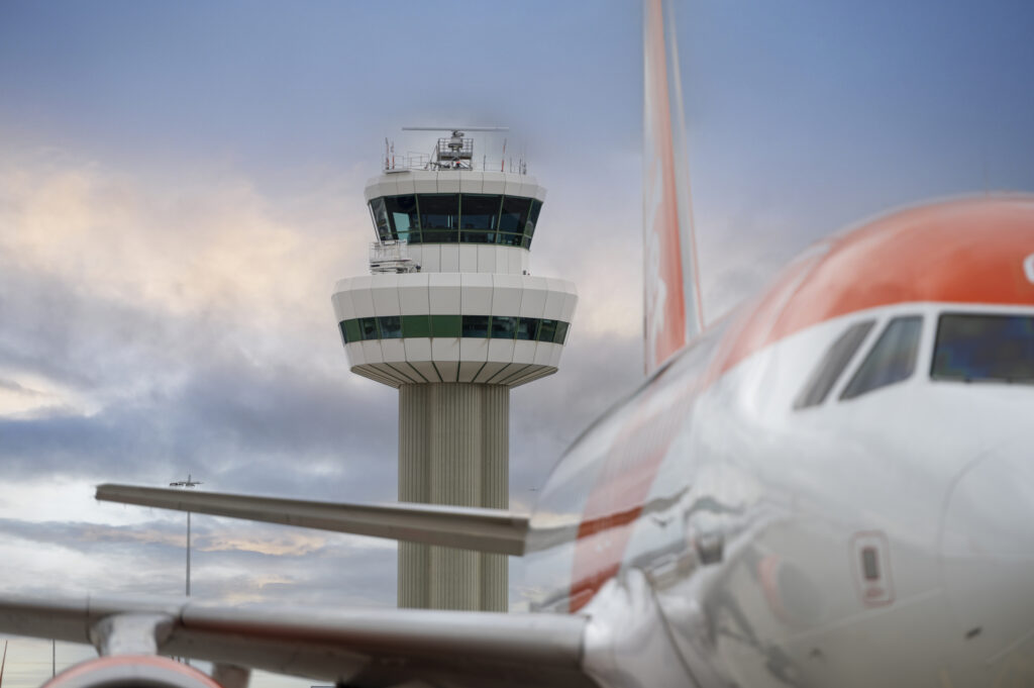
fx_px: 5740
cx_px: 517
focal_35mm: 200
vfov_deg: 6.9
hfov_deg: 10.3
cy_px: 344
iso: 100
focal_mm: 200
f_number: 2.8
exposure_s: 1/1600
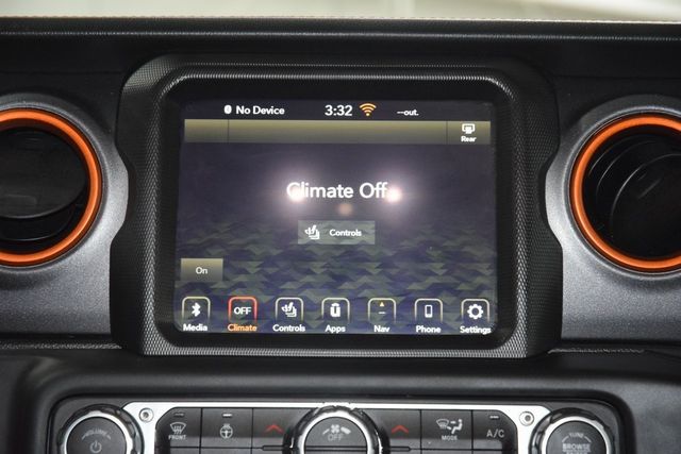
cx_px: 340
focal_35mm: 105
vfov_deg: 13.0
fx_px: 1987
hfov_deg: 19.5
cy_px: 227
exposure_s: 1/60
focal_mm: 70
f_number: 4.5
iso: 3200
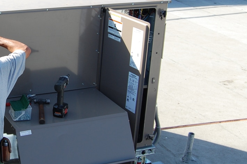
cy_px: 48
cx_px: 17
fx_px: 521
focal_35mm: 76
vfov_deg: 17.9
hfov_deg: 25.7
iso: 200
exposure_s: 1/250
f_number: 8
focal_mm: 24
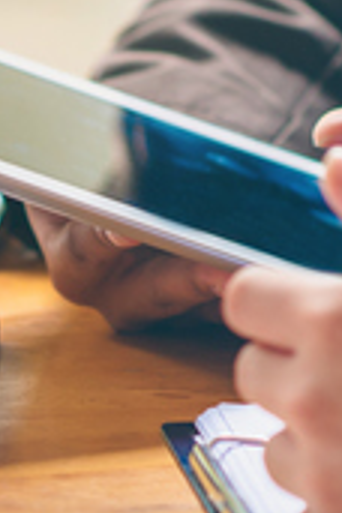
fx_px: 5115
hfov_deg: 3.8
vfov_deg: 5.7
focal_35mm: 359
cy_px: 141
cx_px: -120
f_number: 2.8
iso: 400
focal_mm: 85
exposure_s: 1/200
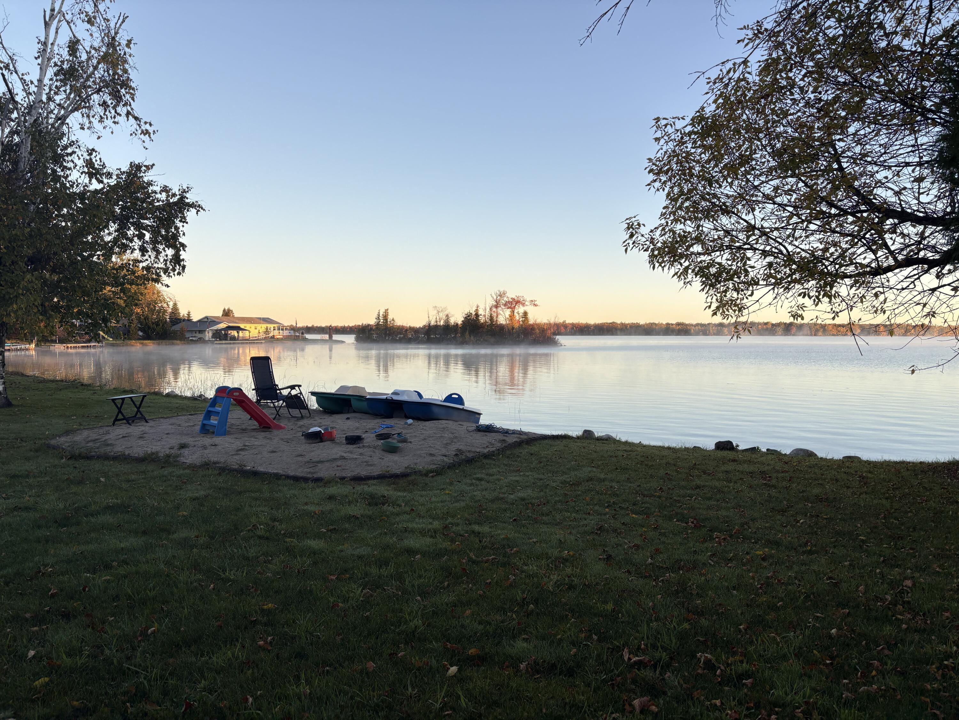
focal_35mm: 26
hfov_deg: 67.3
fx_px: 720
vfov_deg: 53.1
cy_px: 360
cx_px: 480
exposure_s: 1/724
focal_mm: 5.96
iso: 50
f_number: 1.6
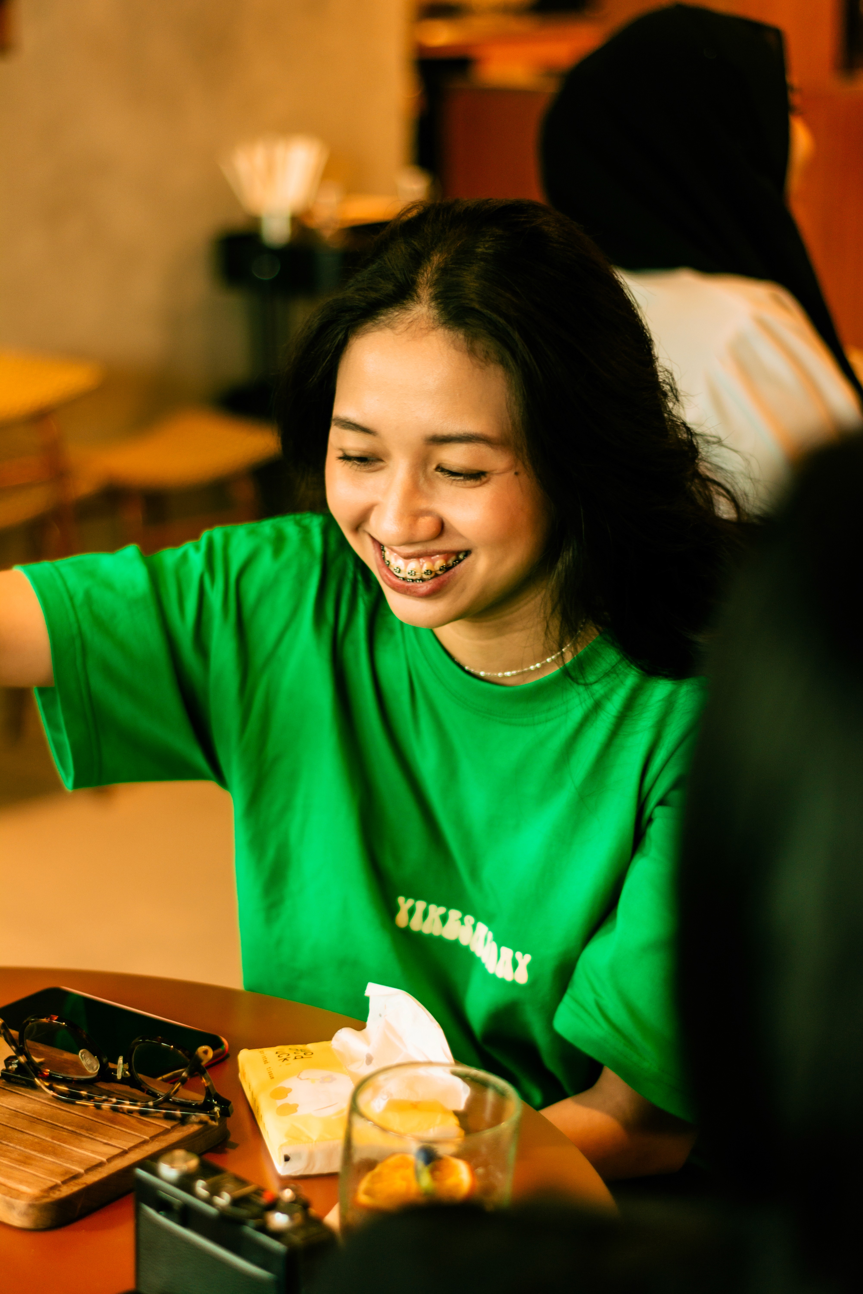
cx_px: 432
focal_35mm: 75
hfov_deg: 18.2
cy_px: 647
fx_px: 2697
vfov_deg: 27.0
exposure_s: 1/100
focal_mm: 50
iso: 400
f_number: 1.8
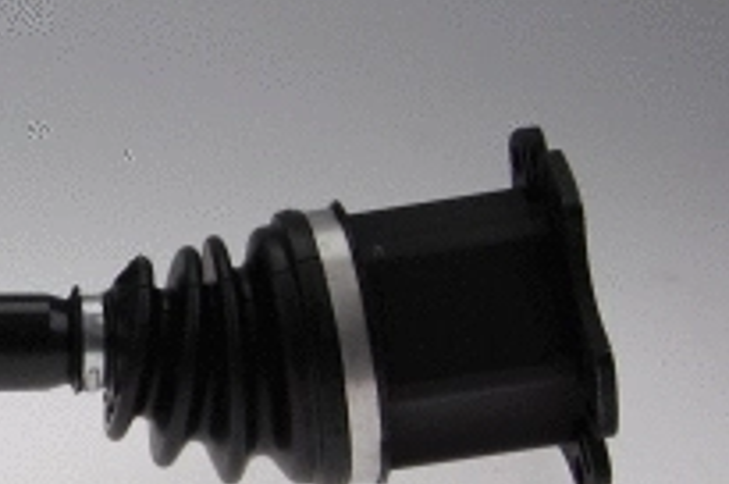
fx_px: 3012
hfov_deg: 13.3
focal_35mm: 149
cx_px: -249
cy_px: 288
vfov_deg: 9.2
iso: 200
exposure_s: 1/250
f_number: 8
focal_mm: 34
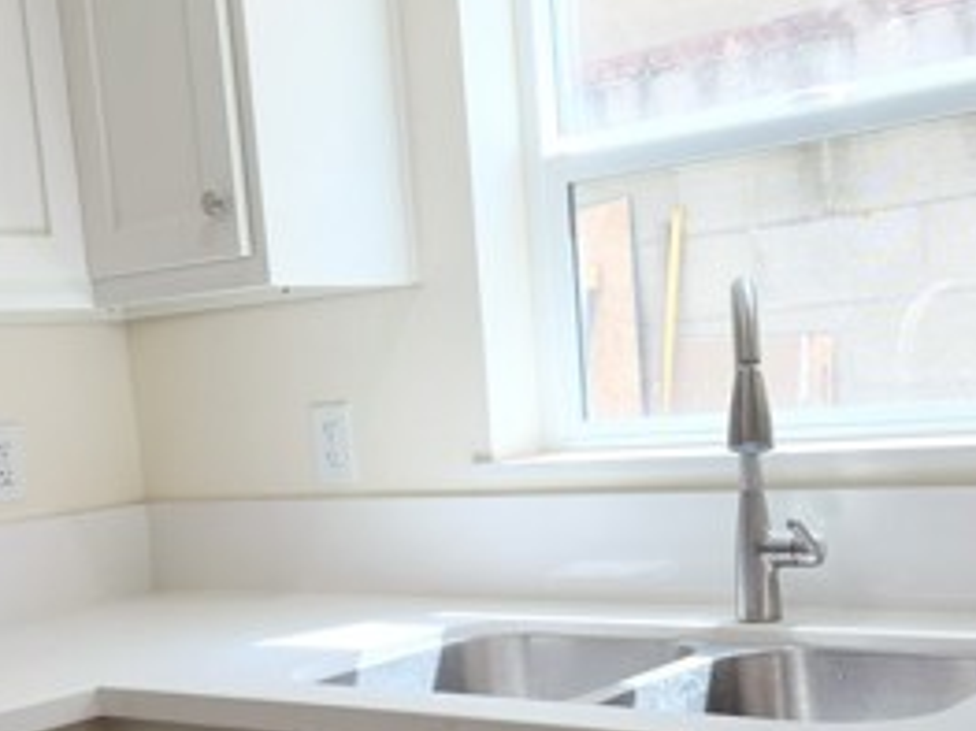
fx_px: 1578
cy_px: 501
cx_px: 442
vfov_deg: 25.9
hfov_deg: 34.3
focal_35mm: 56
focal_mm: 5.4
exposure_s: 1/60
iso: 25
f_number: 1.8
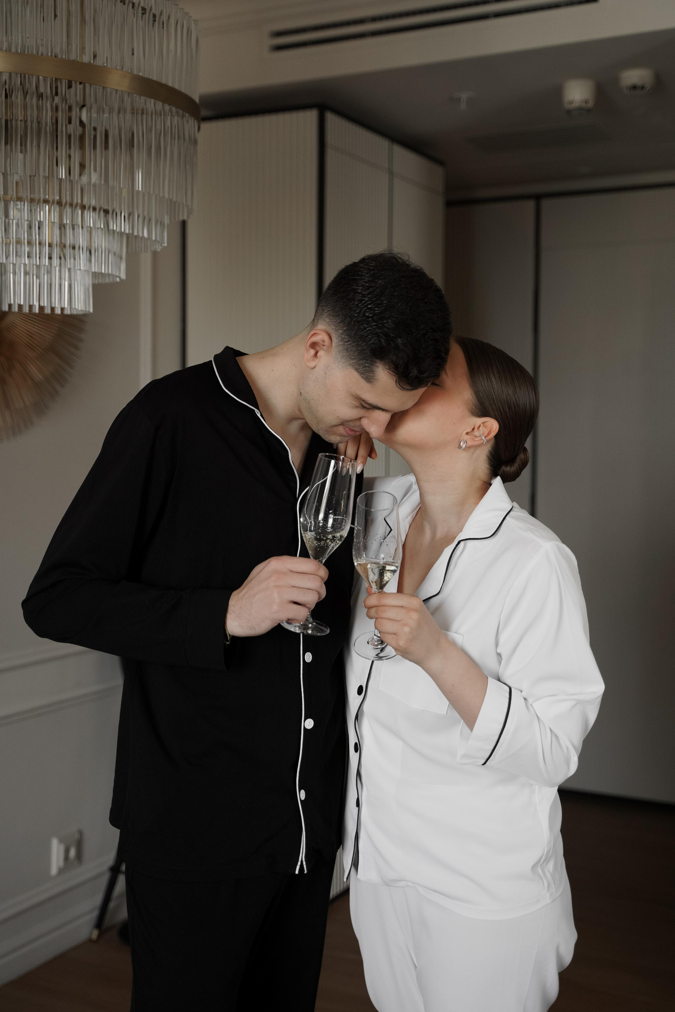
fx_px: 1294
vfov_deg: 42.7
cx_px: 338
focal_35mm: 46
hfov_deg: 29.2
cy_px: 506
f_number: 2.8
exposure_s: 1/400
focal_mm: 46
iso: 1000
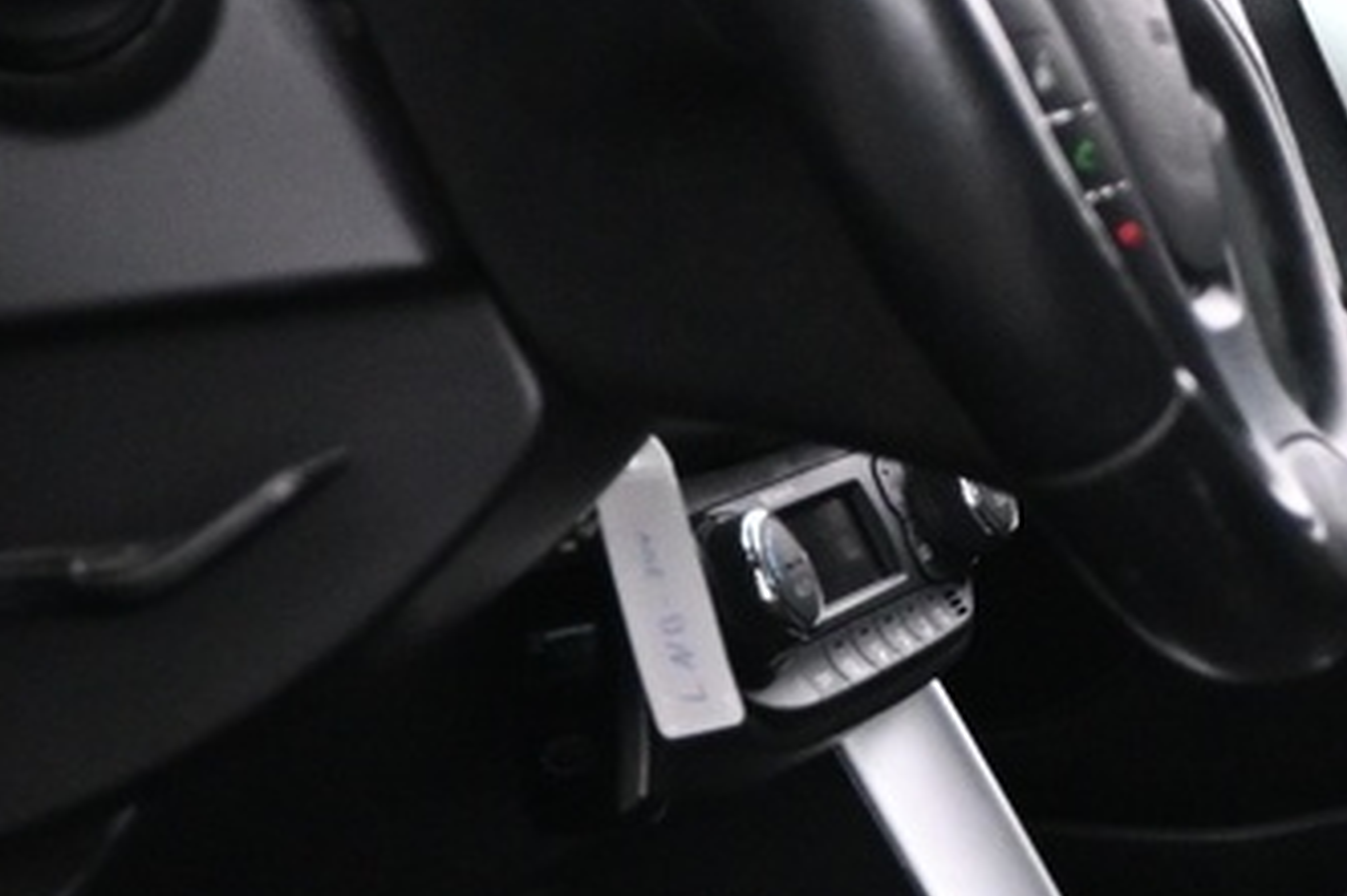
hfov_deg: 14.8
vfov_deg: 11.0
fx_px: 4654
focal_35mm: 124
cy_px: 223
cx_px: 2236
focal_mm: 17
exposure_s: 1/25
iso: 1800
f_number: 3.5
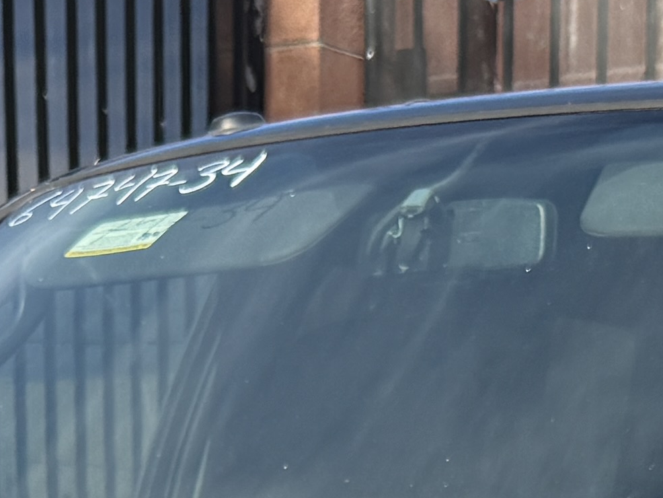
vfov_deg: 9.5
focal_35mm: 139
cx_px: 162
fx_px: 2663
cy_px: 1207
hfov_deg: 14.1
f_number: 1.78
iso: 100
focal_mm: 6.76
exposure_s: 1/3425
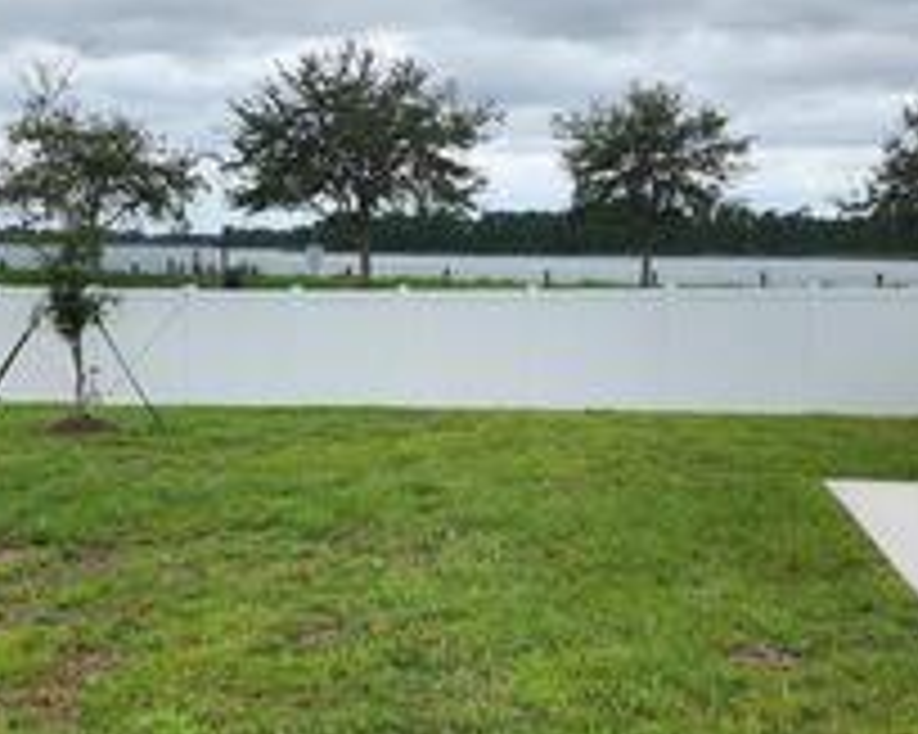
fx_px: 1195
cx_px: 405
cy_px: 374
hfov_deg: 42.0
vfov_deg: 34.1
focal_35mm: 44
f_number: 1.8
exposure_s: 1/1030
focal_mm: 6.4
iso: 12
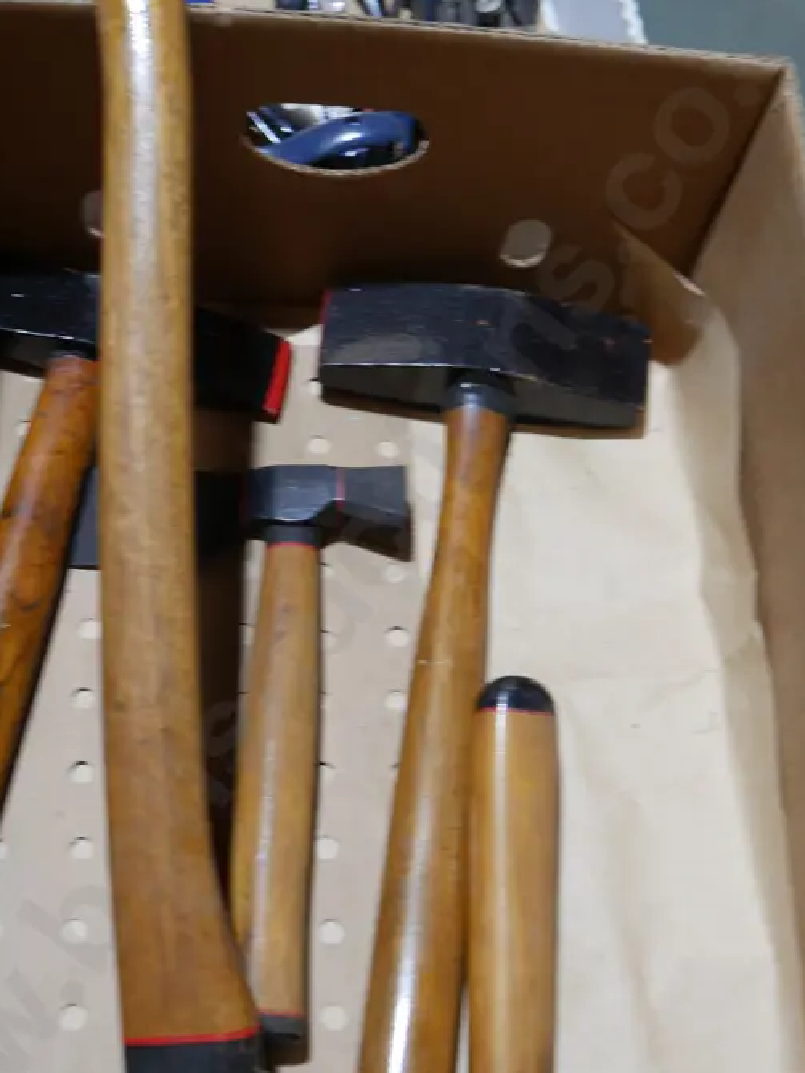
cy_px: 601
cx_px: 333
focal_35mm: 46
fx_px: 1426
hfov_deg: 31.5
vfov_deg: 41.2
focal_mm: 15
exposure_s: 1/60
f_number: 3.6
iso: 250
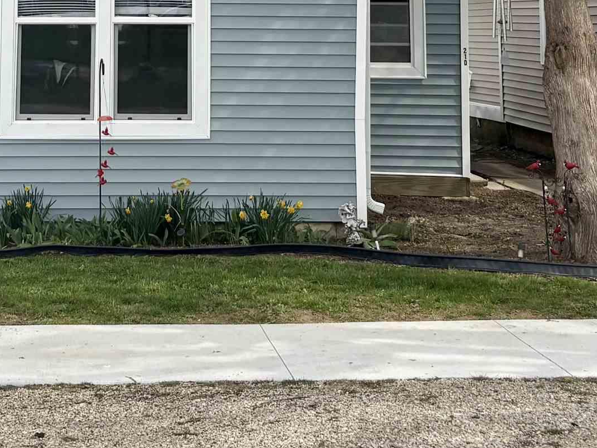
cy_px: -100
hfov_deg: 25.6
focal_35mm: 75
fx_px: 1294
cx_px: 124
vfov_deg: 18.5
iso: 50
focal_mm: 5.96
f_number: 1.6
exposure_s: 1/3831
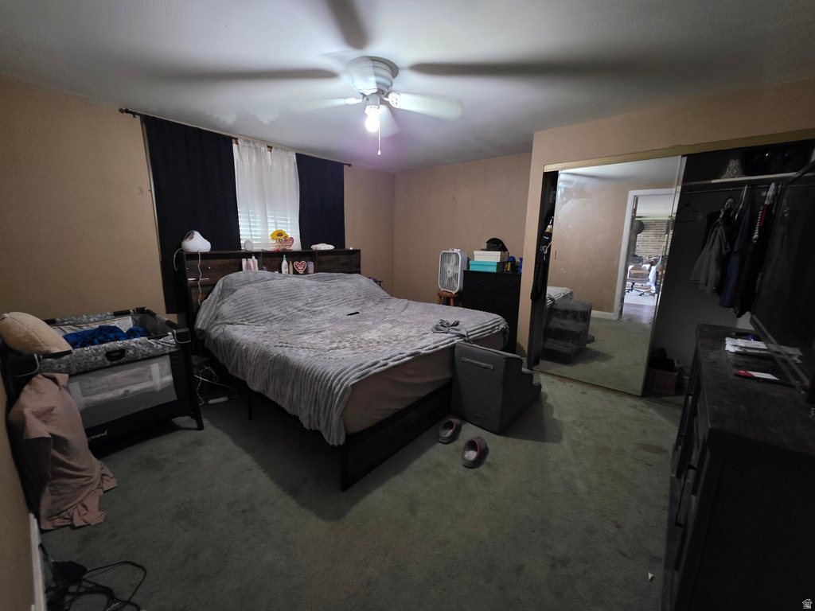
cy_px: 306
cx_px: 408
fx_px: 306
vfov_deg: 89.9
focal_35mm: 13
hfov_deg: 106.2
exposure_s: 1/40
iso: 1250
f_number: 1.9
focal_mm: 2.2
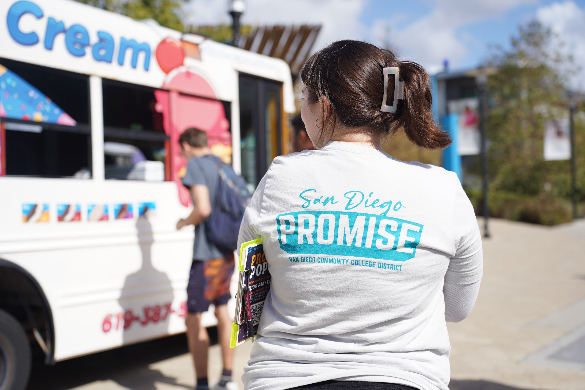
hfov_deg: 42.7
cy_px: 195
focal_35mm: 46
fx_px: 747
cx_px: 292
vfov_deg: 29.2
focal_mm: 46
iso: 100
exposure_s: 1/2000
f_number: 2.8
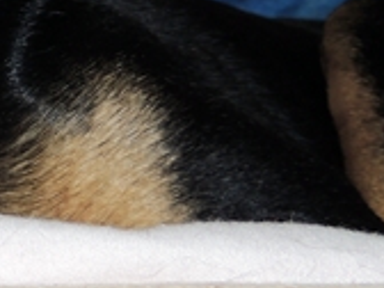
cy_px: -111
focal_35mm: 125
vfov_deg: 11.5
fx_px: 1387
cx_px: -265
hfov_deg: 14.3
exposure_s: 1/30
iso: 110
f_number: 3.1
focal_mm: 5.3
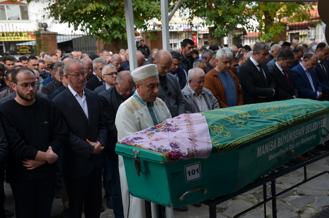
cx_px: 164
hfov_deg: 43.7
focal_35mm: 45
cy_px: 109
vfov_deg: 29.7
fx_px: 410
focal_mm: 30
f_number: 5.6
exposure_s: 1/125
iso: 100
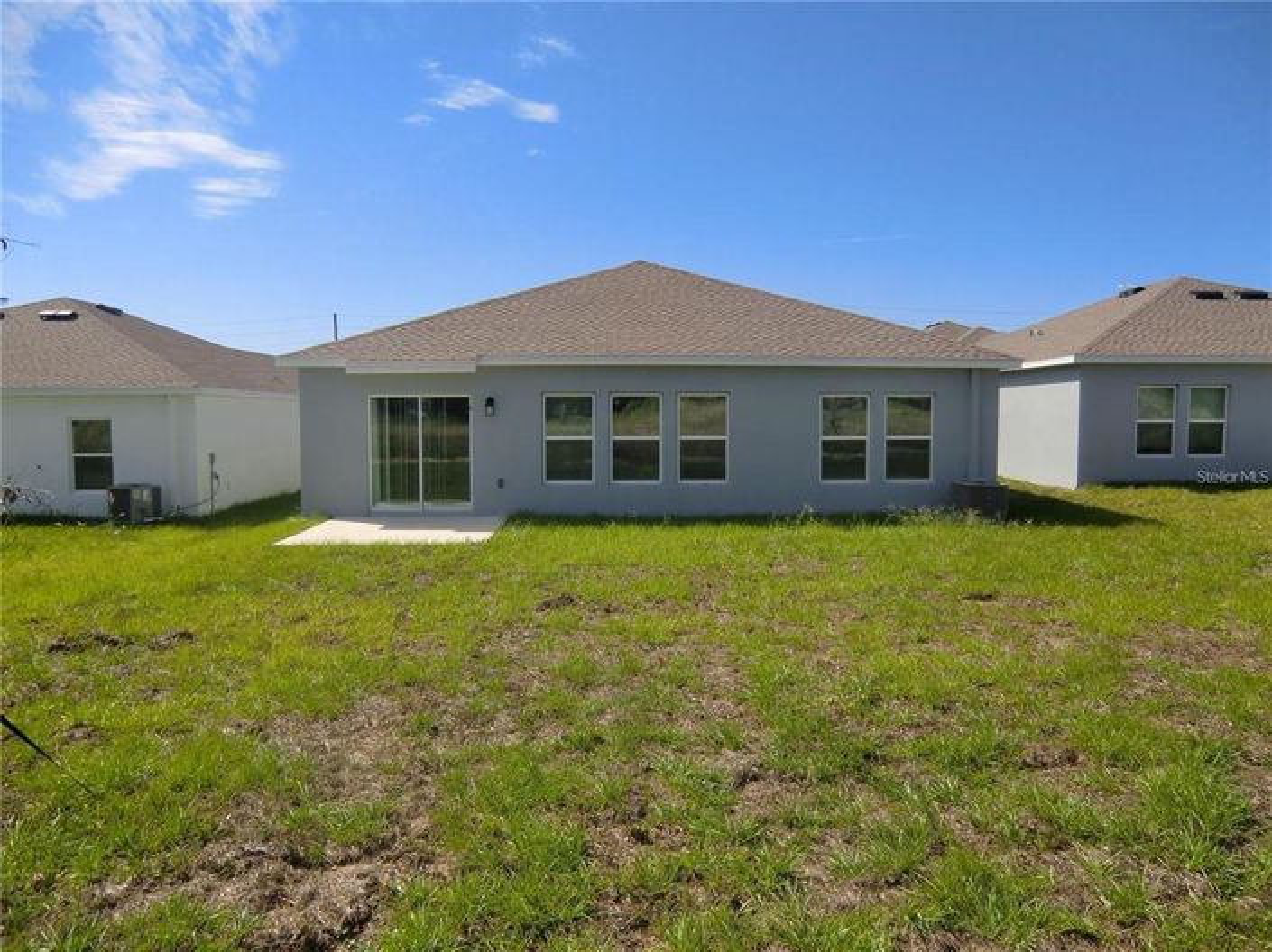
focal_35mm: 24
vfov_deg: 56.8
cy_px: 476
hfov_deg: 71.6
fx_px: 881
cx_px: 636
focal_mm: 4.3
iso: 64
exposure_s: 1/1000
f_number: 3.2
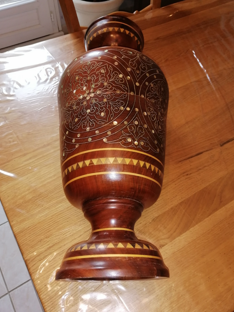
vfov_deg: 63.4
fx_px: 252
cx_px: 122
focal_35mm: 28
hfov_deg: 49.7
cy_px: 159
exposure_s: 1/33.3
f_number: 1.8
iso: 125
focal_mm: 3.96
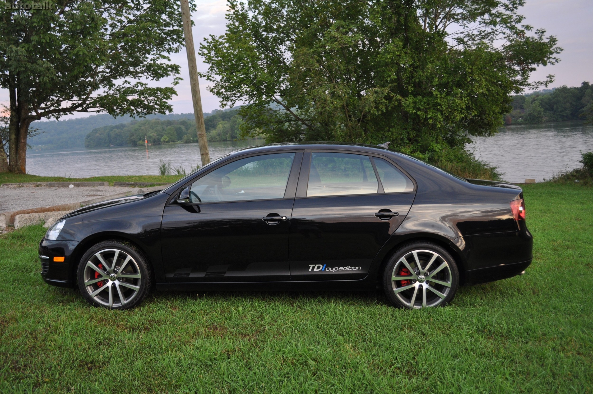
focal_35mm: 33
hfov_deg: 57.3
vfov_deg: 39.9
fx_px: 543
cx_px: 296
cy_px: 197
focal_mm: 22
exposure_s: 1/60
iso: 450
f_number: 4
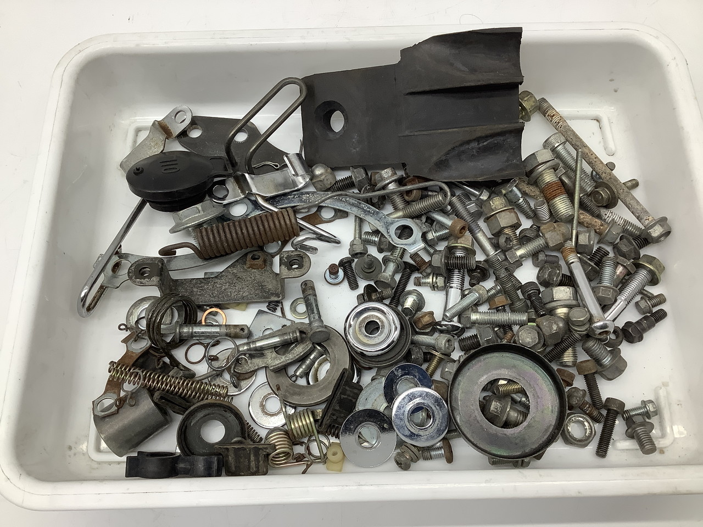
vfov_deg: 45.4
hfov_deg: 58.4
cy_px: 264
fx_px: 630
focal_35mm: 31
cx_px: 352
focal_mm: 3.3
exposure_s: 1/120
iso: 80
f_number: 2.4
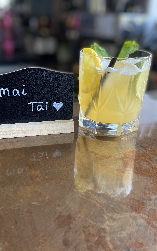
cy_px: 126
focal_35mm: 37
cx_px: 59
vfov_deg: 52.7
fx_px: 253
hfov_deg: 34.3
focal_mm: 4.25
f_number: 1.8
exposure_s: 1/50
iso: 80
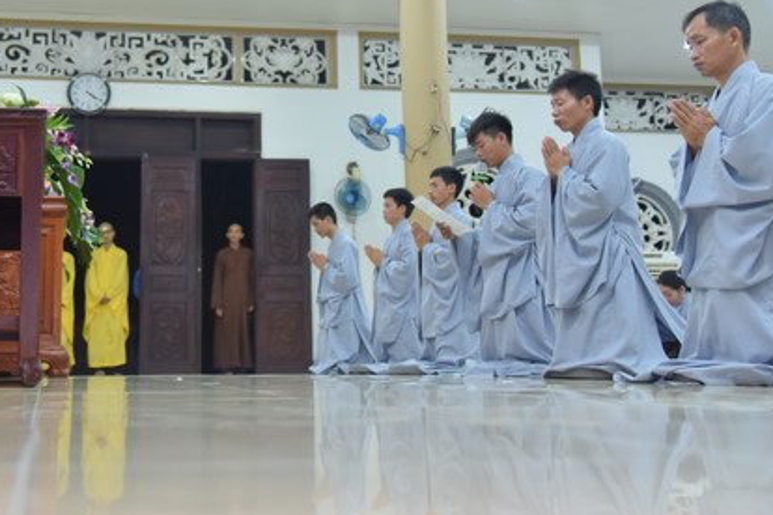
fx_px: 1181
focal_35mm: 55
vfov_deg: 24.3
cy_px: 123
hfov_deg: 35.7
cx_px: 222
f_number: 4
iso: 1250
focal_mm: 35
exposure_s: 1/100
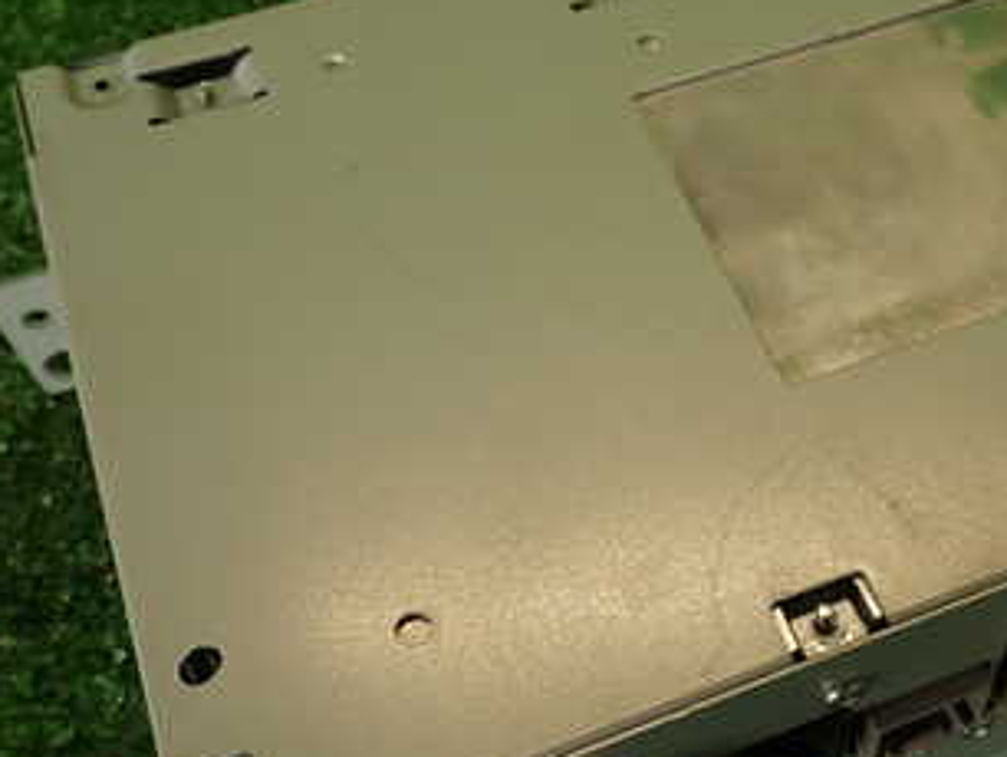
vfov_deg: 29.7
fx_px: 1427
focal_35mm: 49
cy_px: 438
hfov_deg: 38.0
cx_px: 740
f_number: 2.8
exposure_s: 1/80
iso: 100
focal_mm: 4.5
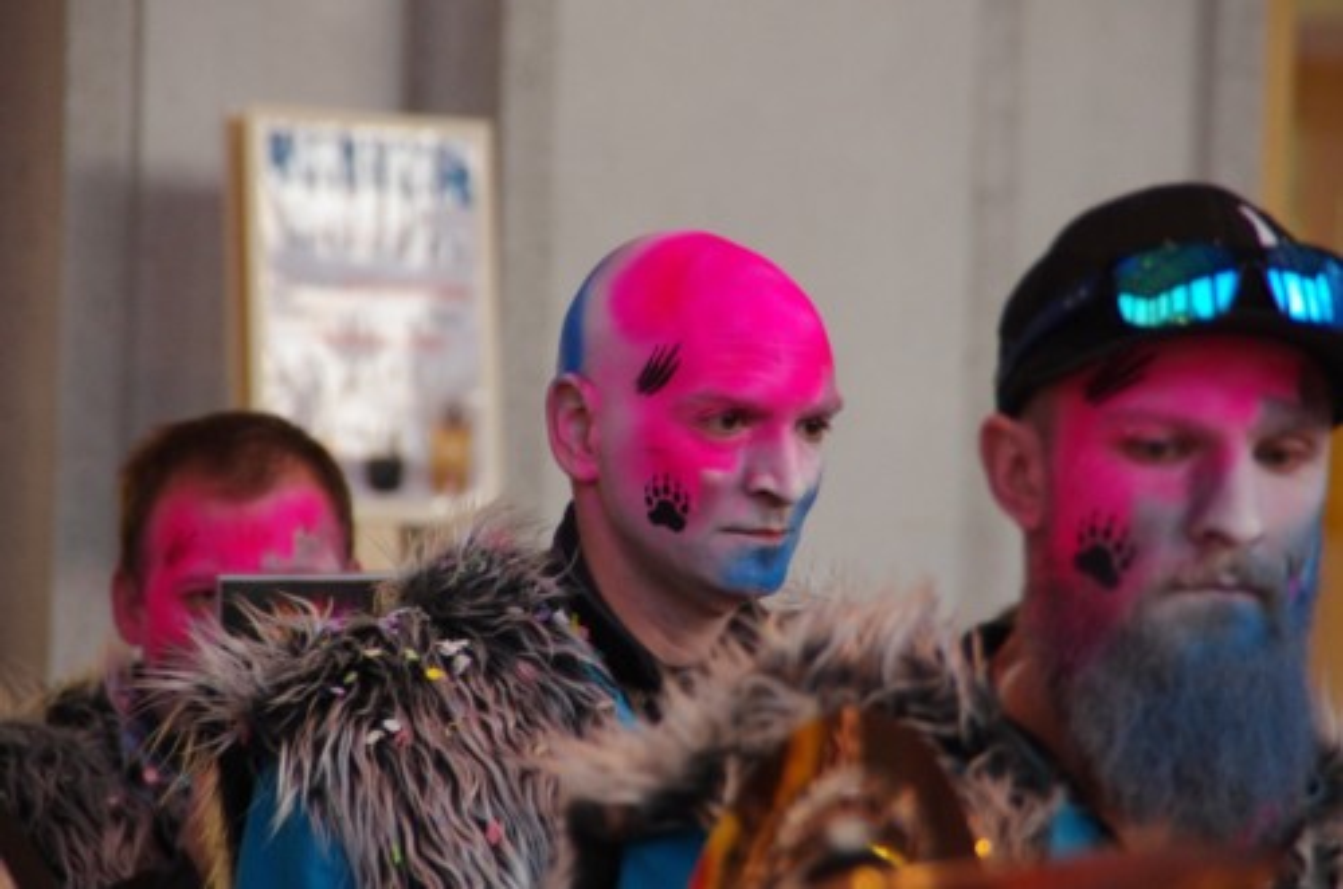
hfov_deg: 6.9
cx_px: 672
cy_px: 444
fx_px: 11167
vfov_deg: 4.6
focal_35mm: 300
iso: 3200
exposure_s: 1/60
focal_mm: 200
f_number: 6.3
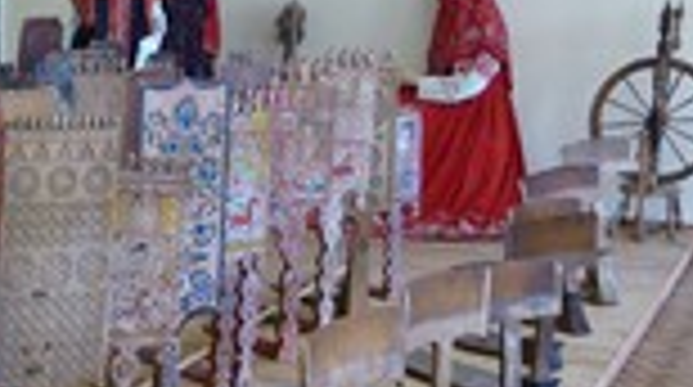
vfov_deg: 13.6
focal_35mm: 88
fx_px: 1614
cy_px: 324
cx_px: -162
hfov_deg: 22.2
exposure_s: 1/20
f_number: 3.6
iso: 400
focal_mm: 5.4
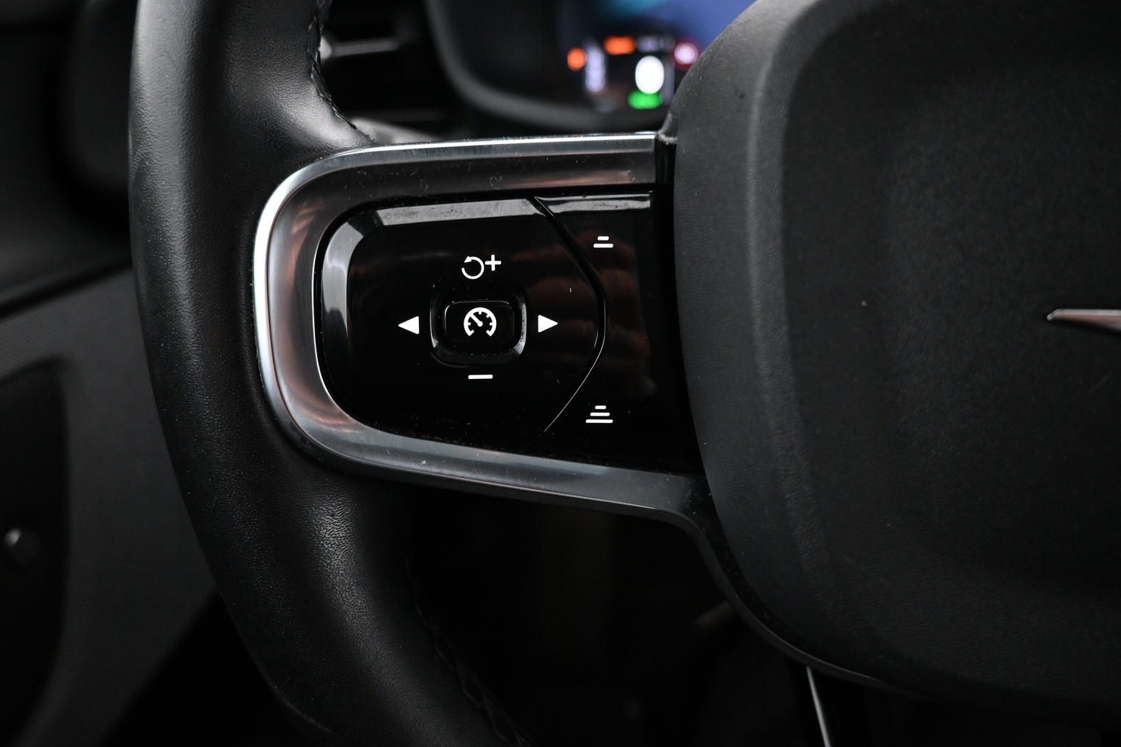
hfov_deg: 71.5
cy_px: 375
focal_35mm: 25
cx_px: 551
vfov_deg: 51.3
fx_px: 778
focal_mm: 16
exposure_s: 1/15
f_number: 3.5
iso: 1600
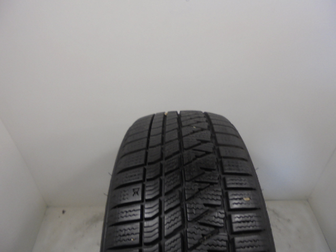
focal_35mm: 26
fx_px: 252
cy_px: 126
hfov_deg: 67.3
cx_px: 168
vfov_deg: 53.1
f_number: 3.5
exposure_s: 1/30
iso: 100
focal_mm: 4.6
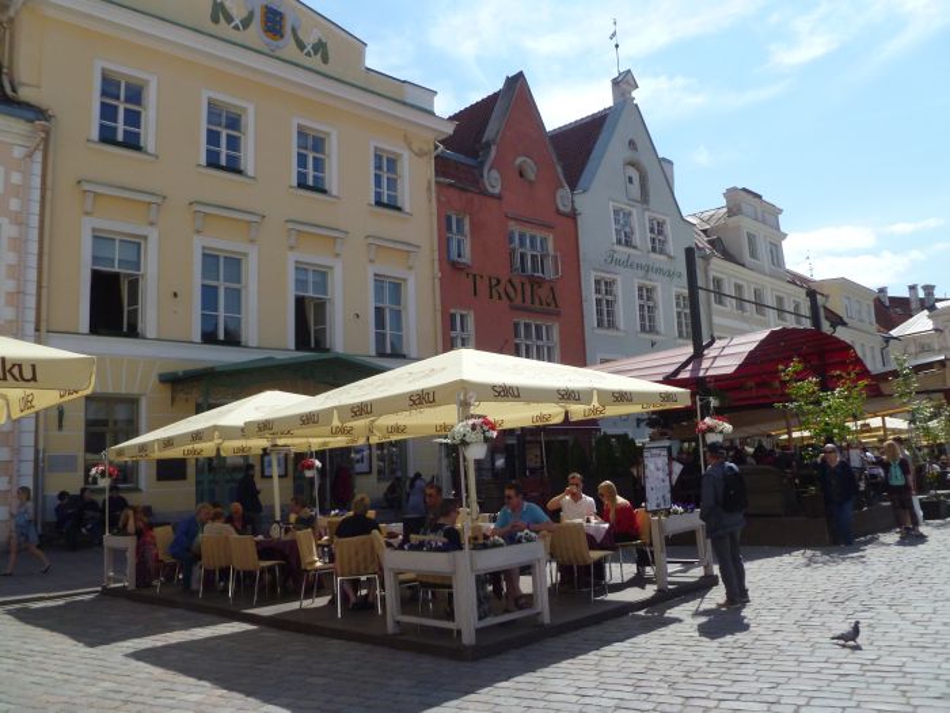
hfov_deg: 63.4
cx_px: 475
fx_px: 768
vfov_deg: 49.7
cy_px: 356
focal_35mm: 28
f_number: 10
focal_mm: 5
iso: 200
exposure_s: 1/320
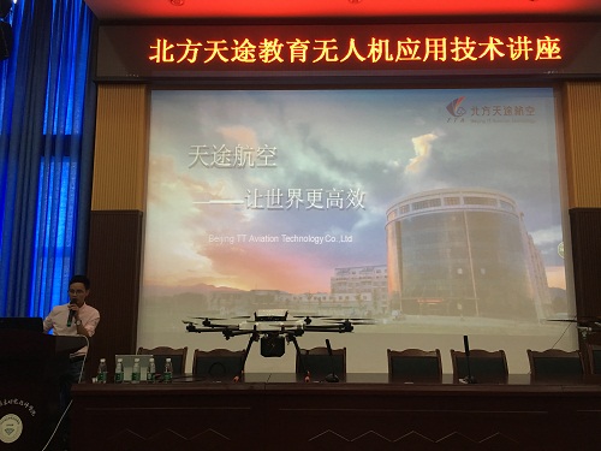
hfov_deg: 61.7
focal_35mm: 29
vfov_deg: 48.2
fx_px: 503
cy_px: 226
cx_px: 300
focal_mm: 4.15
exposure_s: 1/33
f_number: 2.2
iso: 125
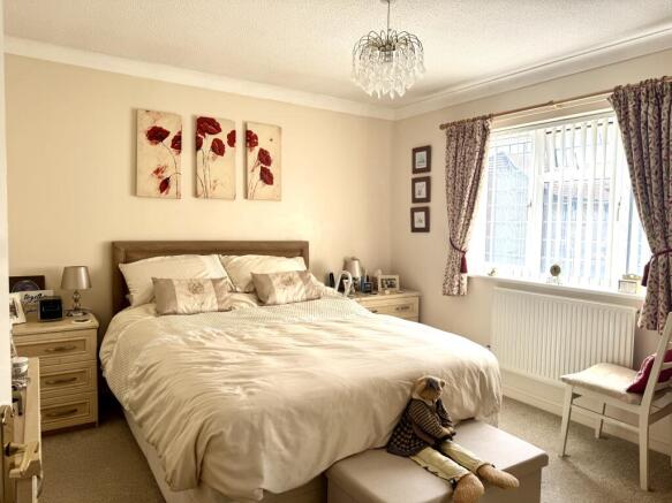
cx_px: 336
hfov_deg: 71.6
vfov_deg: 56.8
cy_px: 252
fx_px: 466
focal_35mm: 24
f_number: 1.78
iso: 80
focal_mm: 6.76
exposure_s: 1/488
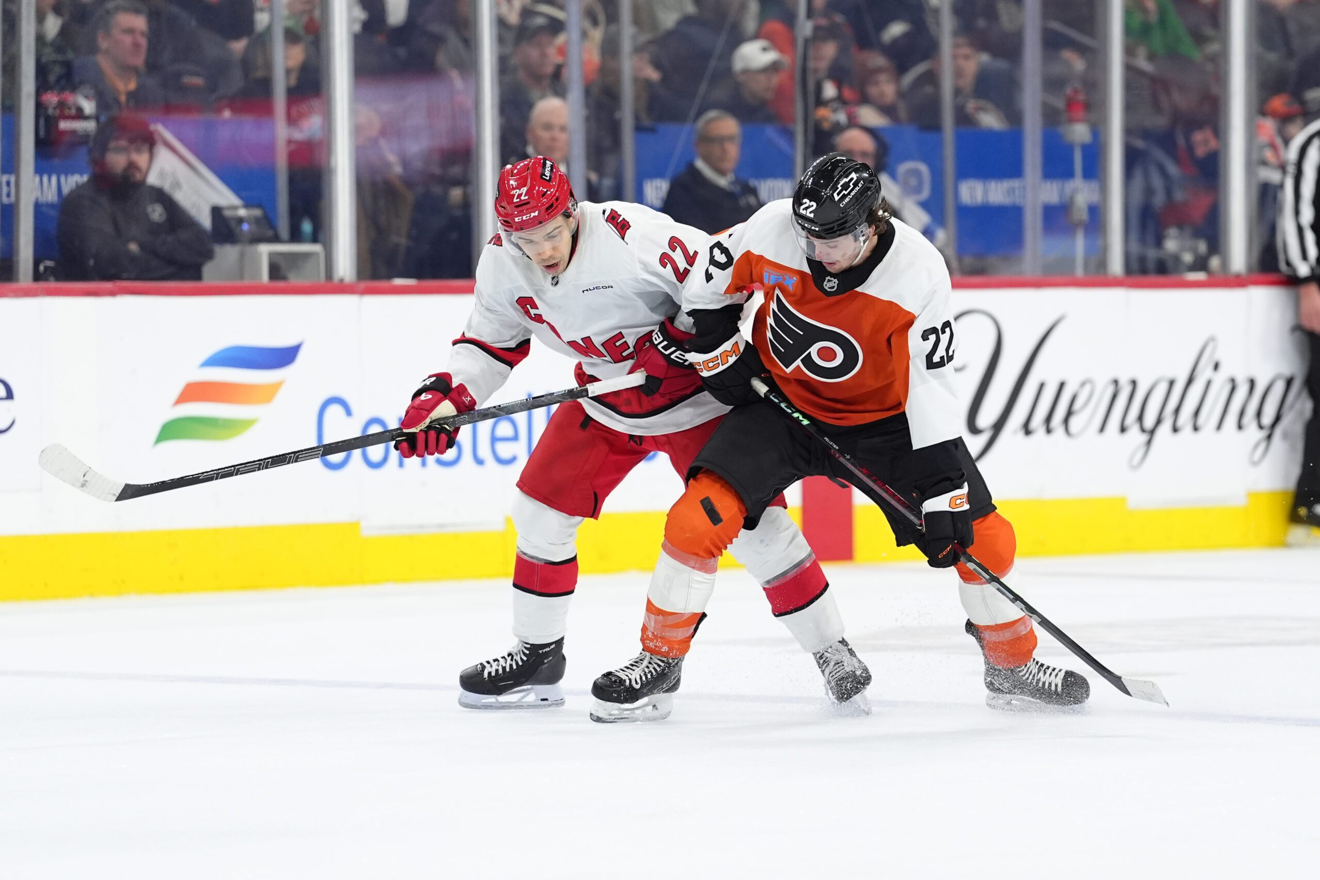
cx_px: 660
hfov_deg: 11.9
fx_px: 6343
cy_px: 440
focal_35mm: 173
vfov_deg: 7.9
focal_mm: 173
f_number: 2.8
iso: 2000
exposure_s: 1/2000
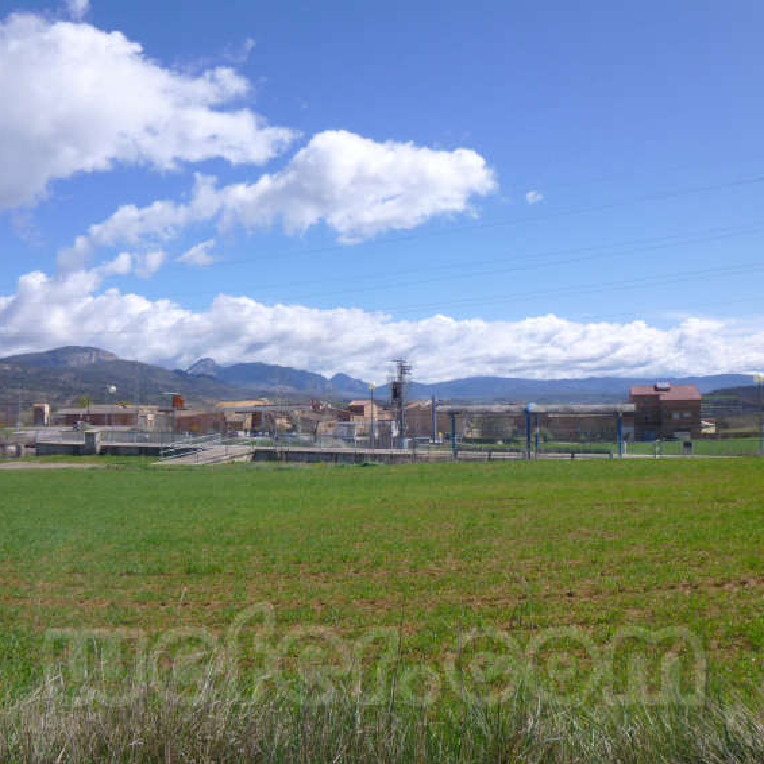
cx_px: 364
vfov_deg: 54.0
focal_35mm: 30
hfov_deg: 54.0
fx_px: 749
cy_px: 378
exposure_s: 1/200
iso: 100
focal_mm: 4.5
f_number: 9
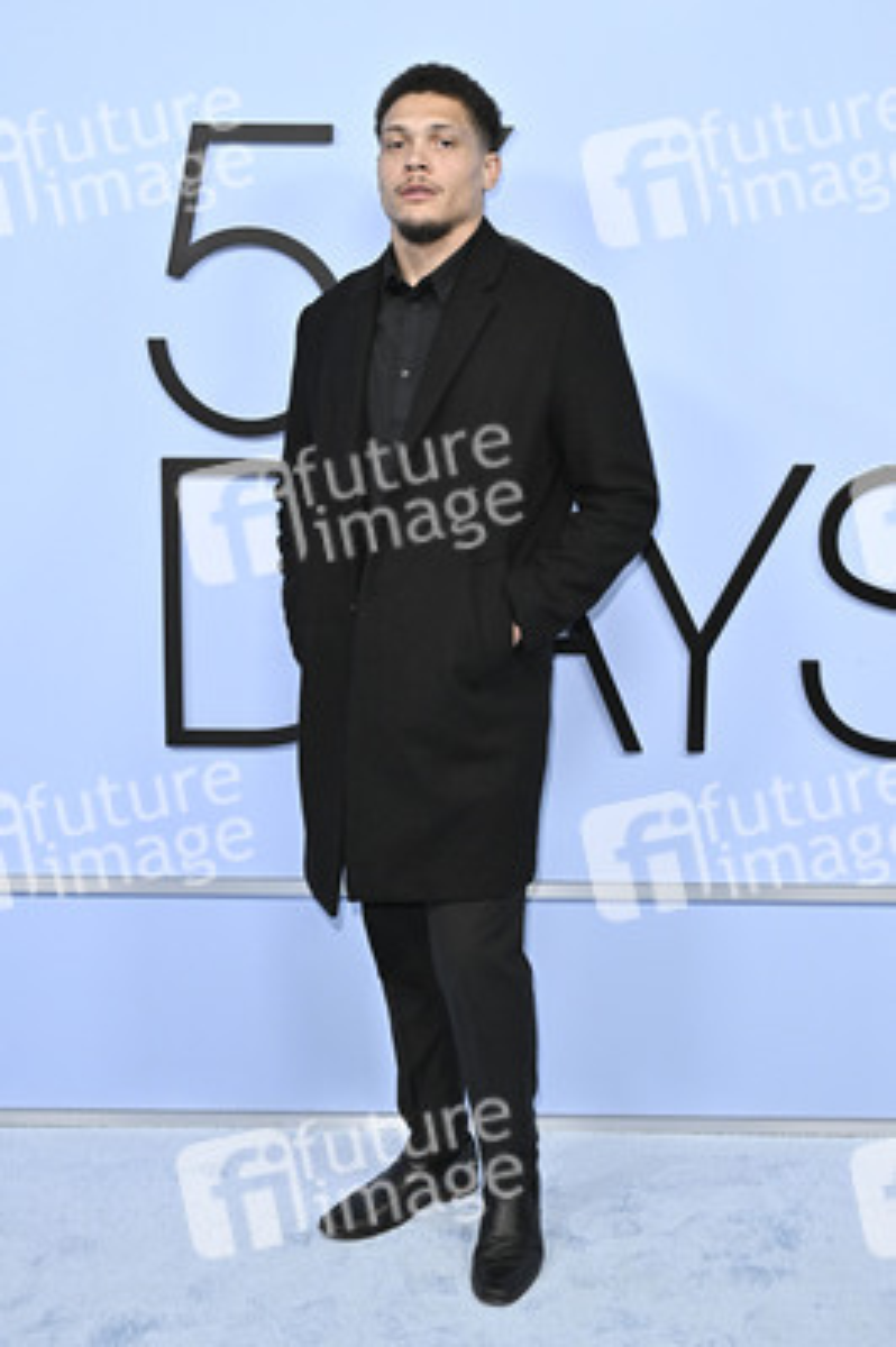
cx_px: 448
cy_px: 674
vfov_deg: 48.5
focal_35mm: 40
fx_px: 1496
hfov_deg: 33.3
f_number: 6.3
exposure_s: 1/320
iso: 1600
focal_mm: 40
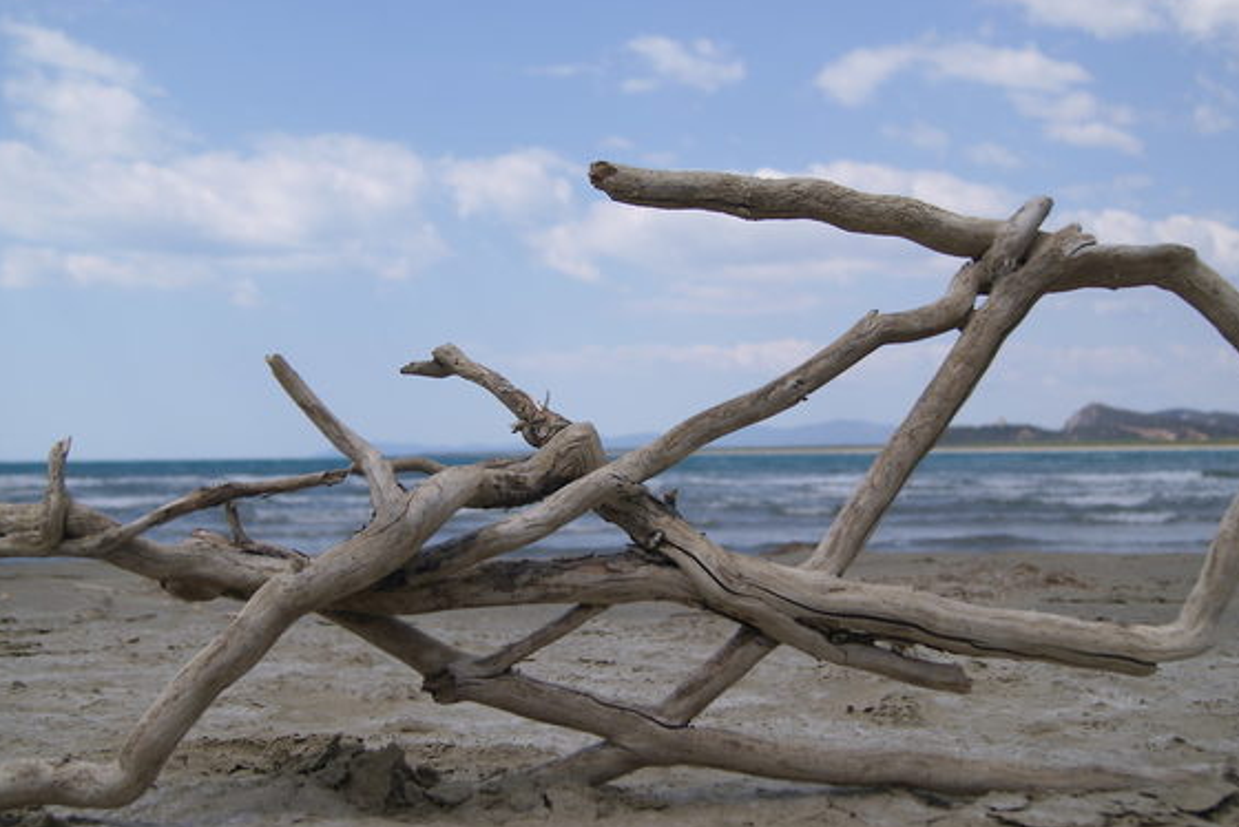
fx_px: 1549
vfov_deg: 29.9
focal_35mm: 45
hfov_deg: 43.6
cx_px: 608
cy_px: 417
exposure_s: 1/1000
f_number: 5
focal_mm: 28
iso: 100
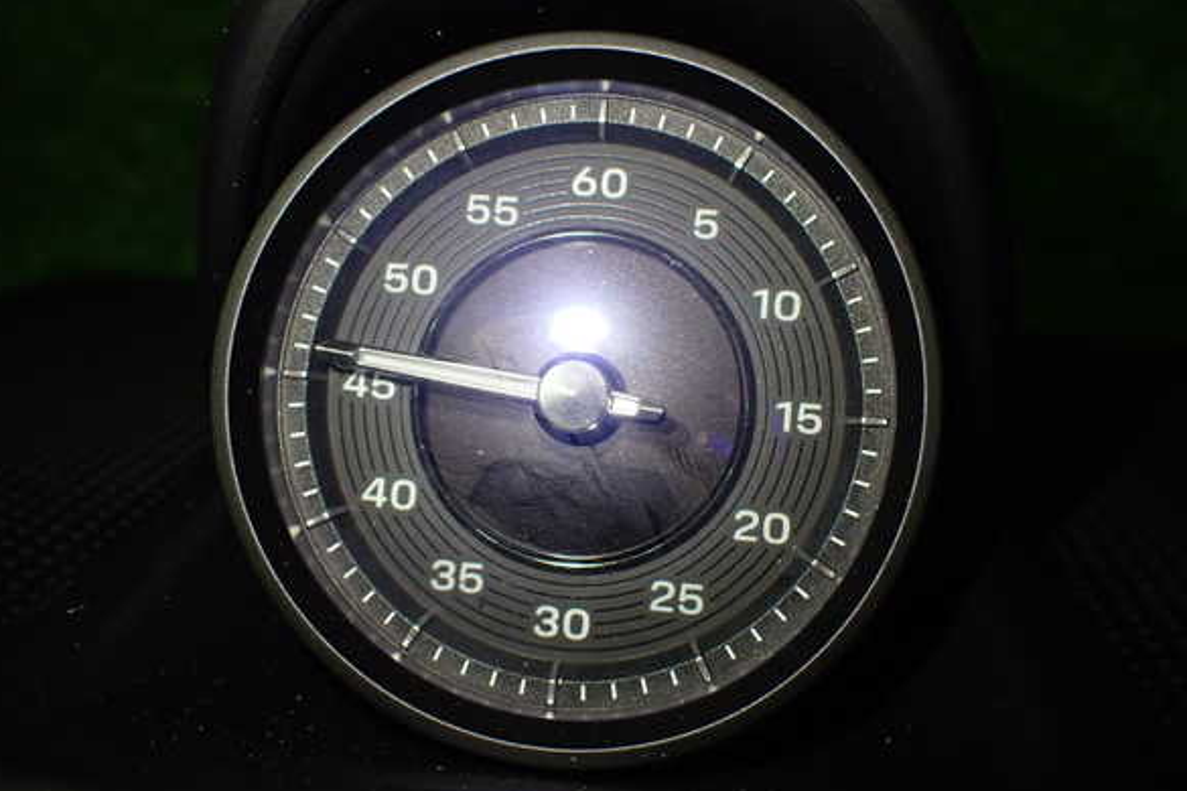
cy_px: 402
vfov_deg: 41.1
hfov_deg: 58.7
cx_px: 595
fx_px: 1055
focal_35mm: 32
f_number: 2.3
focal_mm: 5.4
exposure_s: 1/125
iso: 400
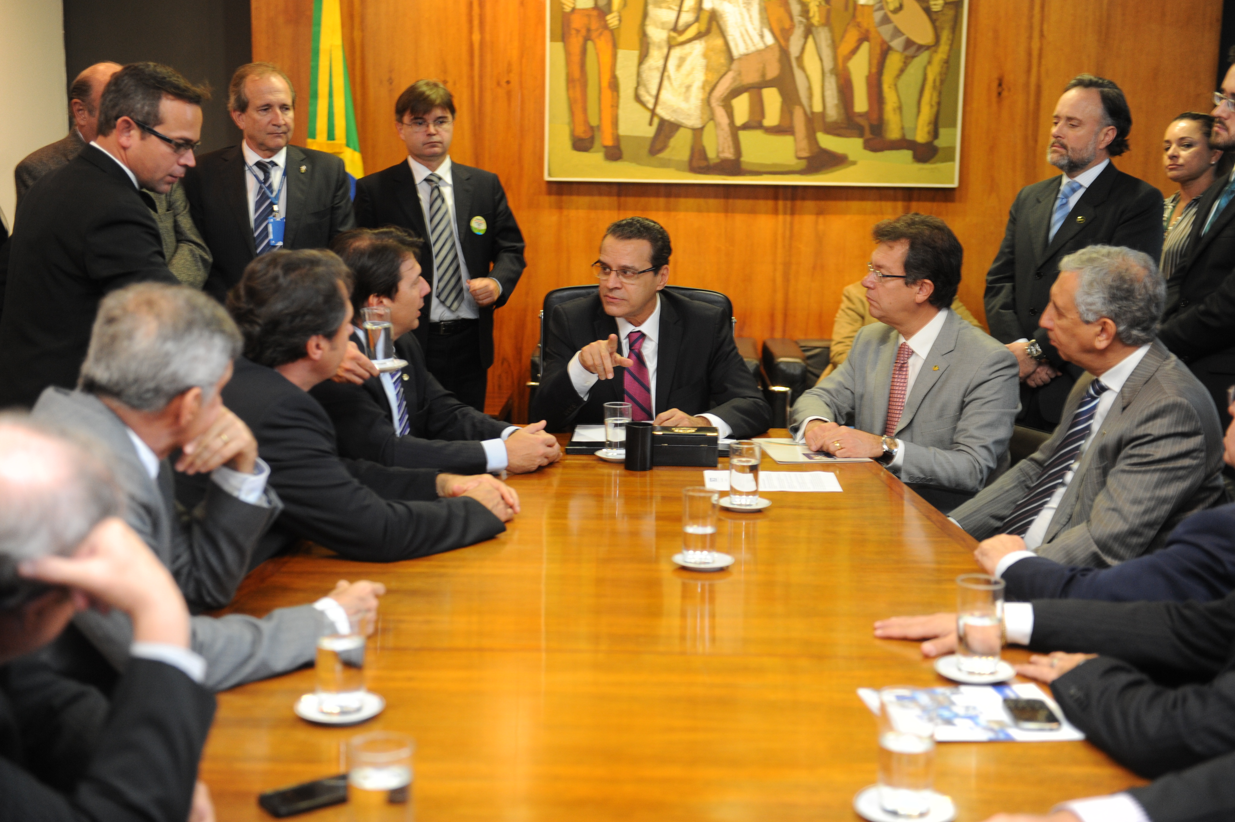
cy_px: 394
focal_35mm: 50
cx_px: 630
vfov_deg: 27.0
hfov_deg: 39.6
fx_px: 1714
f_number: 2.8
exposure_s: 1/60
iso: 1250
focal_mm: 48
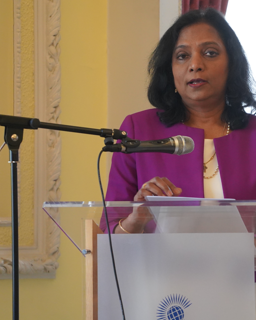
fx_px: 3211
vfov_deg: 5.7
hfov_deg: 4.6
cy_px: 174
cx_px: 194
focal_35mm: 339
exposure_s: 1/200
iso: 5000
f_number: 4
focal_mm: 192
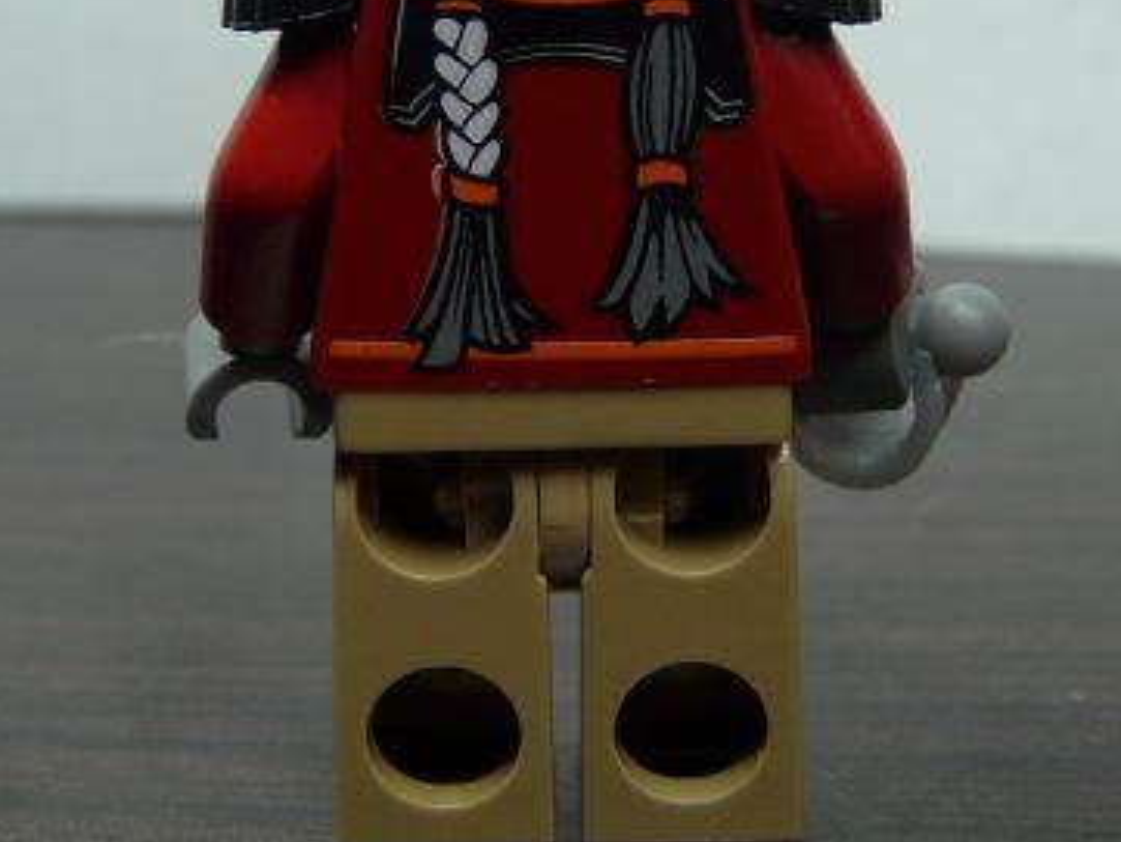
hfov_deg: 31.2
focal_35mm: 62
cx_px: 581
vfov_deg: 23.3
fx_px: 2008
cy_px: 162
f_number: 2.8
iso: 100
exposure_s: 1/50
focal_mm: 4.6
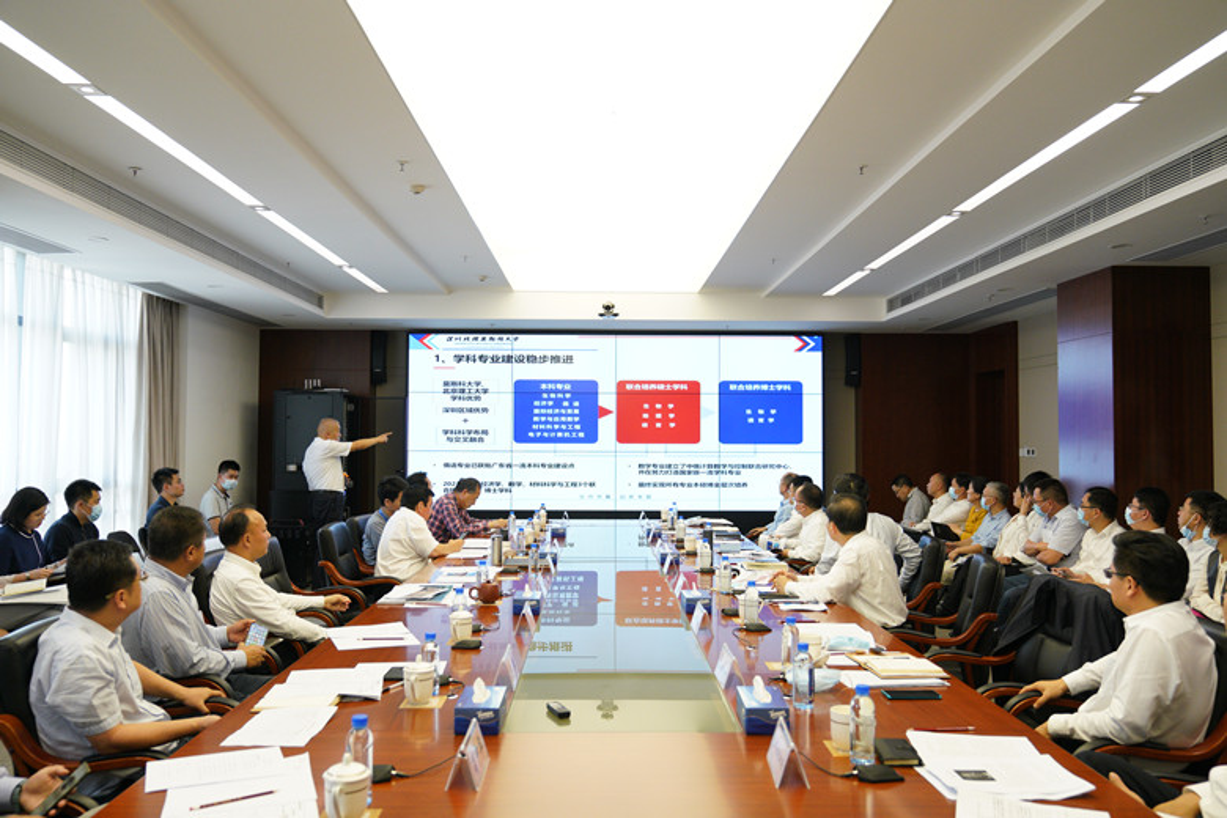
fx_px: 1022
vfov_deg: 43.6
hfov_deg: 61.9
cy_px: 409
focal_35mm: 30
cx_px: 614
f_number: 3.5
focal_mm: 30
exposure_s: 1/320
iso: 2000
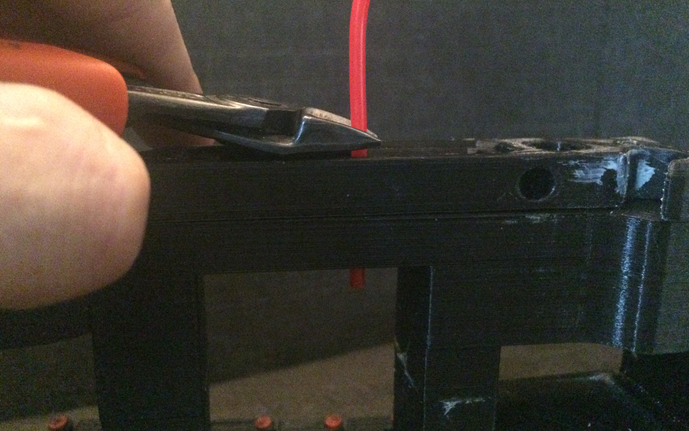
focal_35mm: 31
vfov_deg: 40.5
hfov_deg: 61.2
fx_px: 582
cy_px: 186
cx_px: 345
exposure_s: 1/17
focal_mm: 4.15
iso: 1600
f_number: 2.2
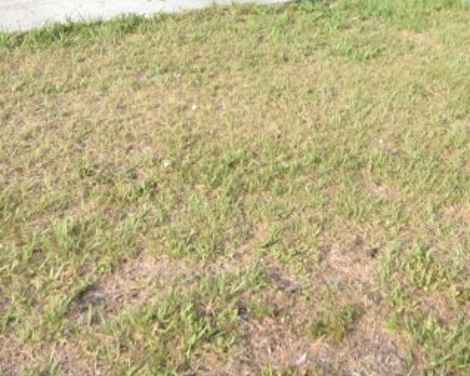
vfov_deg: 24.7
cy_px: -147
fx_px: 709
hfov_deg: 36.1
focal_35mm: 51
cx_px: 331
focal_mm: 10
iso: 800
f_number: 4
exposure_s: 1/1500
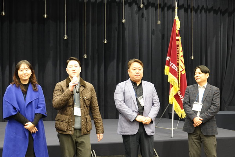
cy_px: 78
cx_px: 118
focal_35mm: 63
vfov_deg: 21.6
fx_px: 411
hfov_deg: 31.9
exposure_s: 1/20
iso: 800
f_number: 3.5
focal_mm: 23.09
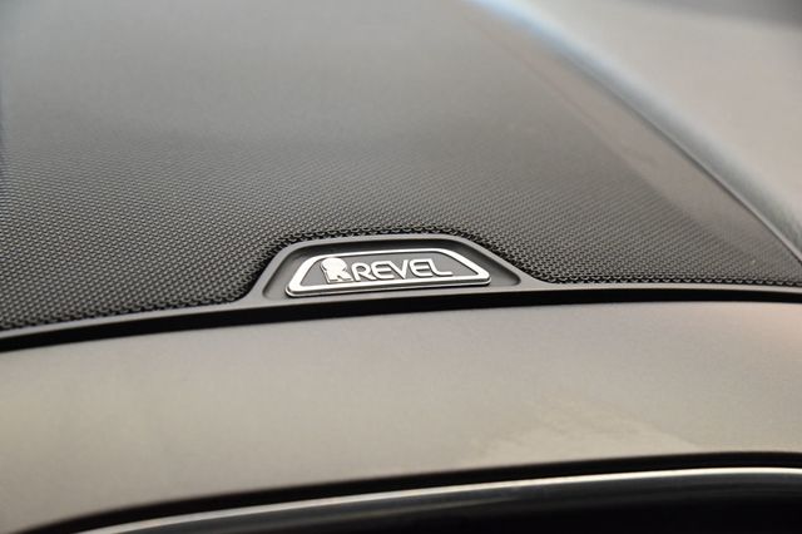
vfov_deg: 11.4
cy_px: 267
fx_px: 2672
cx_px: 401
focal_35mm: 120
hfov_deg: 17.1
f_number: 8
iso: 3600
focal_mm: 120
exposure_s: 1/60
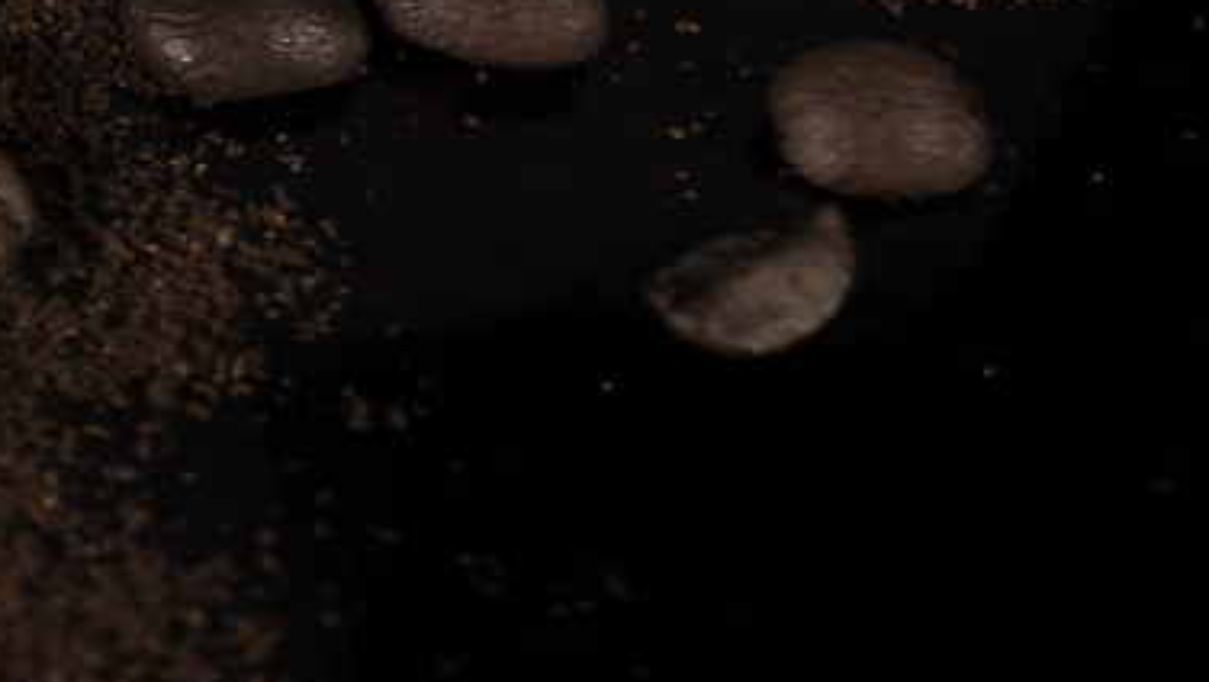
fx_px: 7506
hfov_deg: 7.8
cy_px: -476
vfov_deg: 5.1
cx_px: -2592
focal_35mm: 234
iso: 100
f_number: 2.8
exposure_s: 1/100
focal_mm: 35
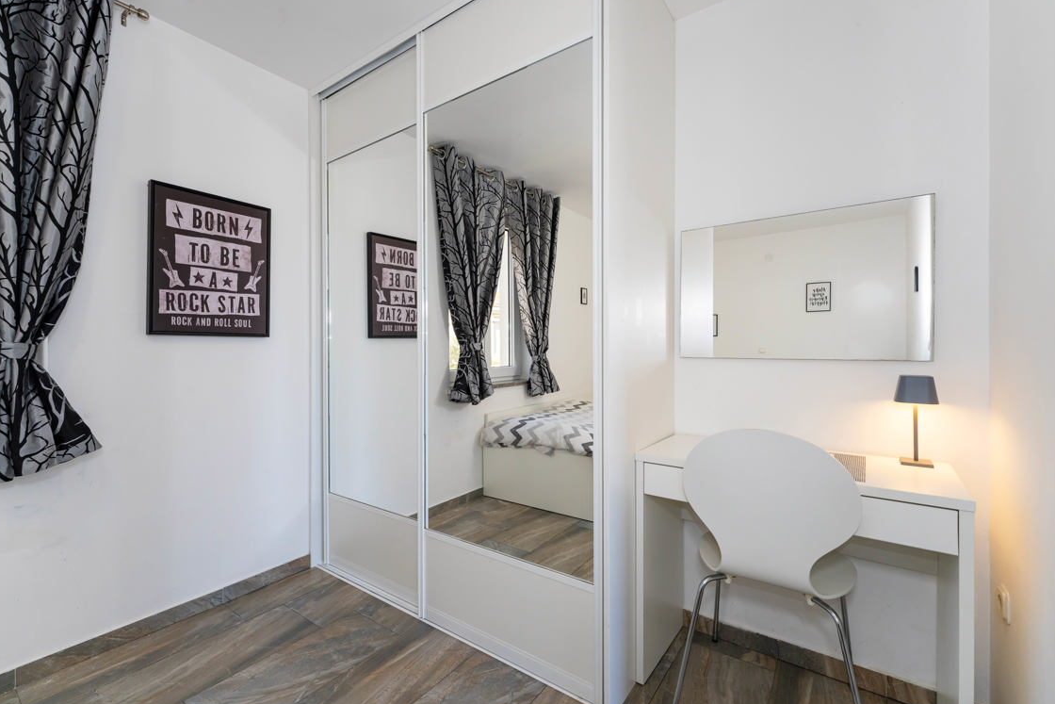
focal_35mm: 15
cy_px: 337
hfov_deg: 100.4
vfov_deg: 77.3
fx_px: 440
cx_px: 527
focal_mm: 14
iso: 800
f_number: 7.1
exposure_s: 1/60
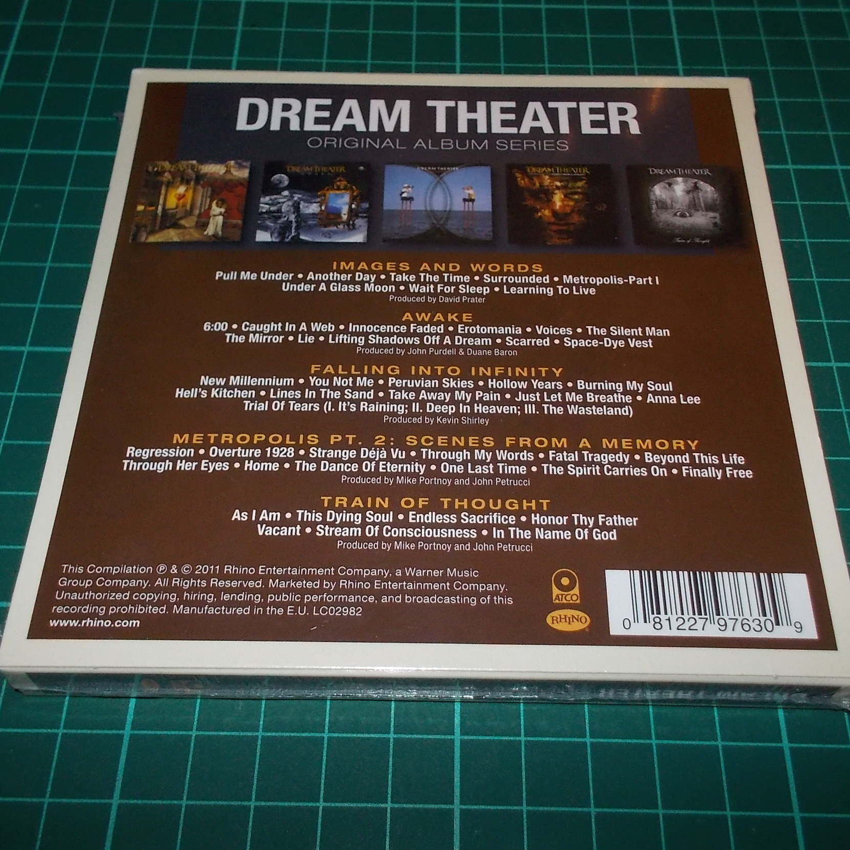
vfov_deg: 47.2
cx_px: 434
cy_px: 430
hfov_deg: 47.2
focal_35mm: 35
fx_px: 972
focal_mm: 4.1
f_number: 3.3
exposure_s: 1/30
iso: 200
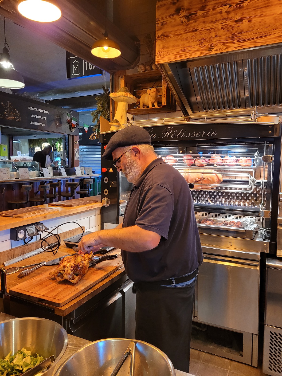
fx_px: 282
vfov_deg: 67.3
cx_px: 141
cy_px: 188
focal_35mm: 26
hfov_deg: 53.1
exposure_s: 1/50
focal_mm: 5.4
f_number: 1.8
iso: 320
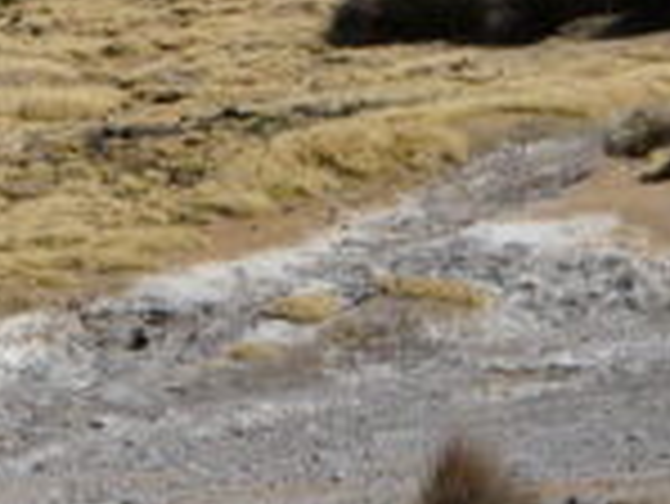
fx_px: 14644
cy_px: -531
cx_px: -827
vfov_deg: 2.0
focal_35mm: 756
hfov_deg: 2.6
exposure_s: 1/500
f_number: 8
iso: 100
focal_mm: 24.2
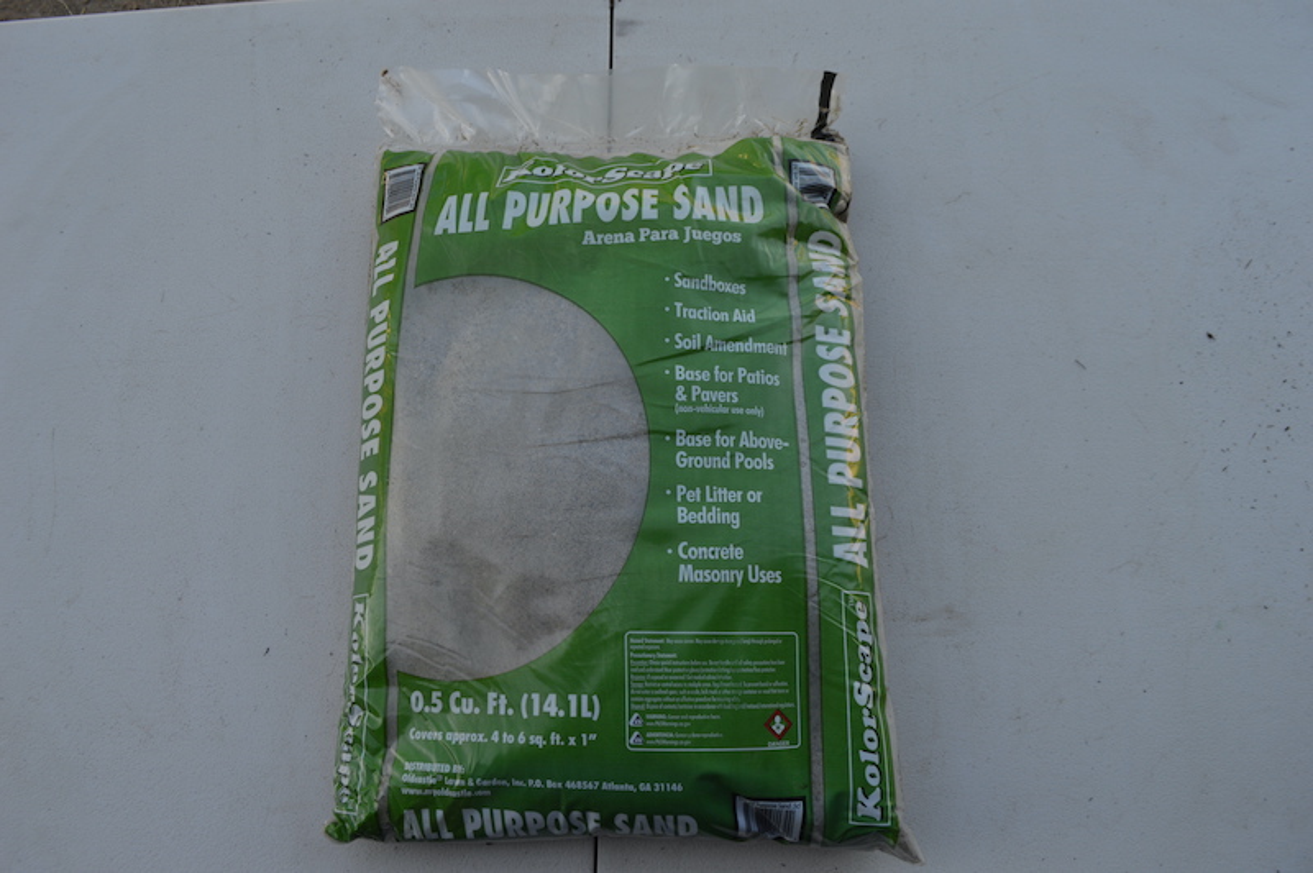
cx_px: 656
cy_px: 436
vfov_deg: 47.9
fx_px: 984
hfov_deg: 67.4
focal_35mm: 27
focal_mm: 18
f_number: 5.6
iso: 100
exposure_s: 1/80
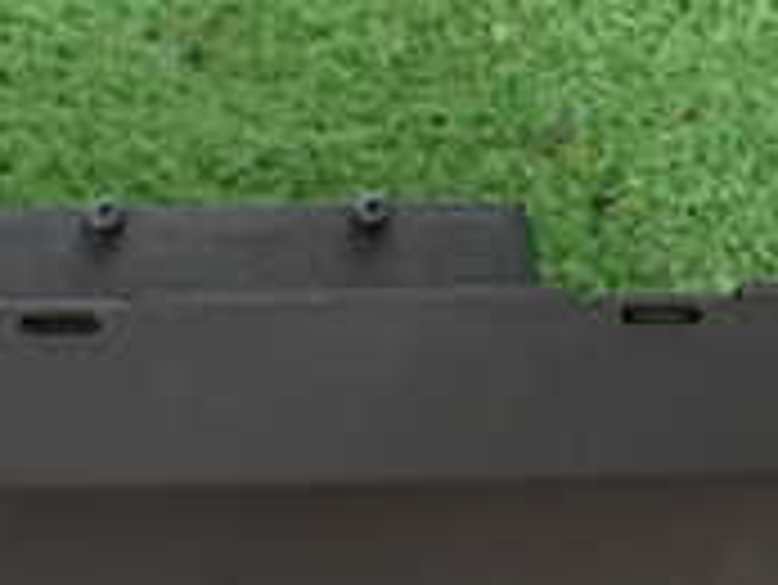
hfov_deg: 18.4
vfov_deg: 13.3
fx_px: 2339
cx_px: 4
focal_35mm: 104
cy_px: 940
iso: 200
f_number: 2.3
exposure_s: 1/40
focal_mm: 5.4
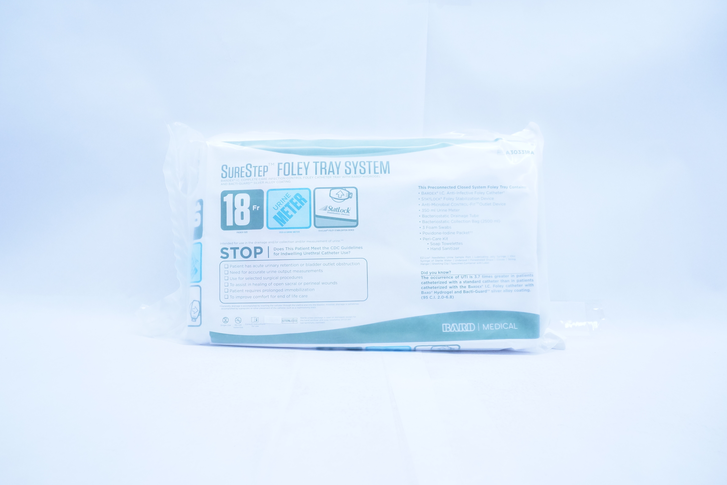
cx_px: 351
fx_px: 565
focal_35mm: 28
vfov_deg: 46.4
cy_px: 238
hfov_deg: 65.5
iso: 800
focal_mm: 18
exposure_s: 1/160
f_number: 5
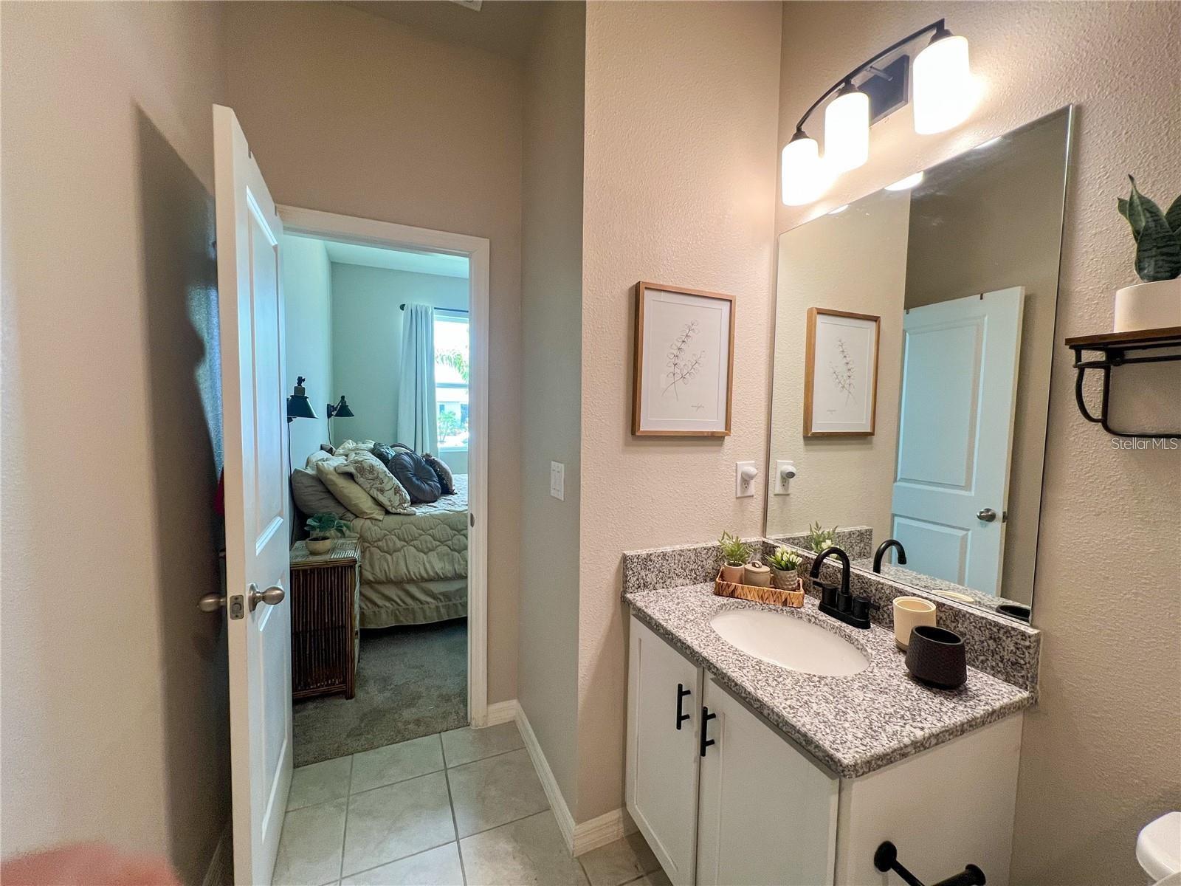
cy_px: 443
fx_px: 444
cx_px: 590
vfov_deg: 89.9
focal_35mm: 13
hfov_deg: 106.2
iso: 125
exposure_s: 1/120
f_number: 1.8
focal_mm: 1.57
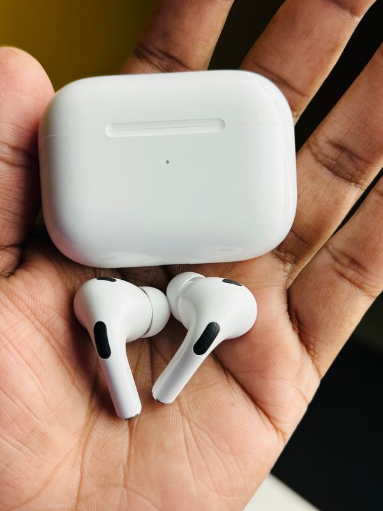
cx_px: 192
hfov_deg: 30.3
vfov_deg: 39.7
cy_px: 256
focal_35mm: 48
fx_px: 708
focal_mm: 6.86
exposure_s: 1/101
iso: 64
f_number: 1.78
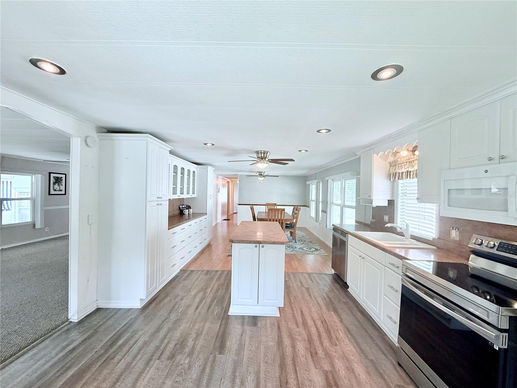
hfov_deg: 102.1
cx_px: 258
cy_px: 194
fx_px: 209
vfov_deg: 85.7
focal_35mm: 14
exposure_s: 1/120
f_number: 2.2
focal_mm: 2.22
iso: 200
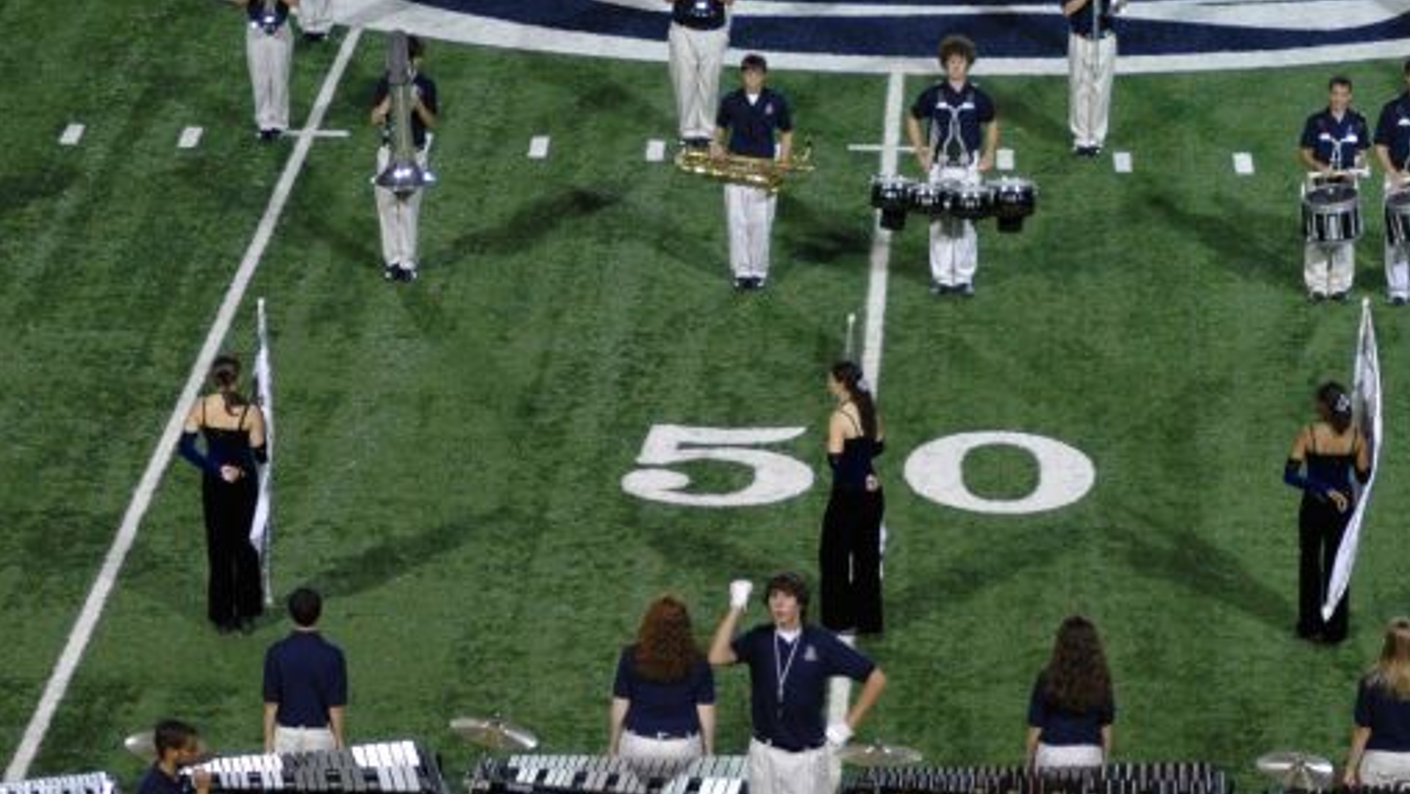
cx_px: 797
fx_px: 6509
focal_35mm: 174
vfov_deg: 7.0
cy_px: 716
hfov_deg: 12.4
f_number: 2.8
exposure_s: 1/60
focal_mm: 55
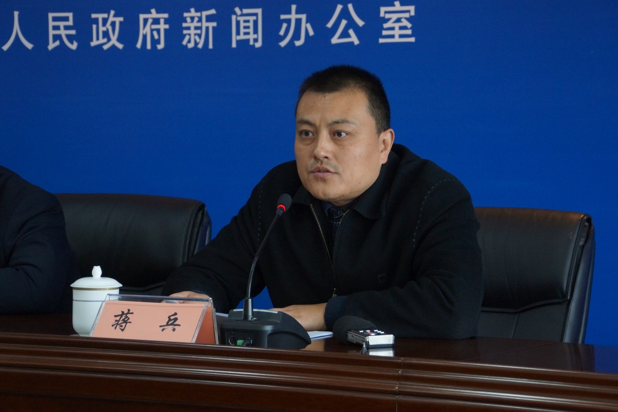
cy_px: 206
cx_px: 309
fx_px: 2077
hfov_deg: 16.9
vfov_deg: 11.3
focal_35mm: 121
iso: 1600
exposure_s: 1/60
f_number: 5.6
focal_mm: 81
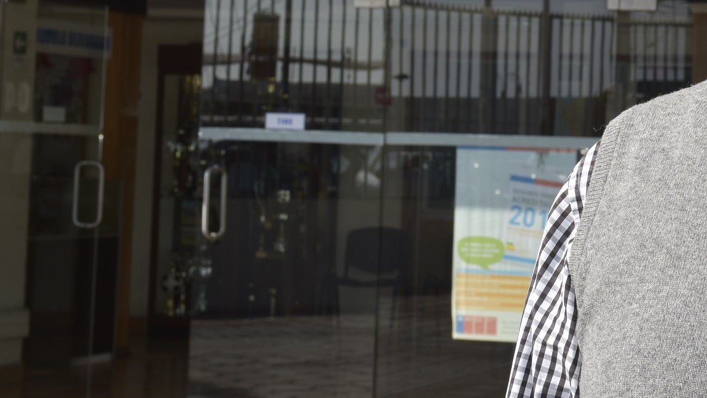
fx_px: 2194
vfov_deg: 10.3
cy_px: 66
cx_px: 619
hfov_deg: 18.1
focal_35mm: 117
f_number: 8
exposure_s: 1/250
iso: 100
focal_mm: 34
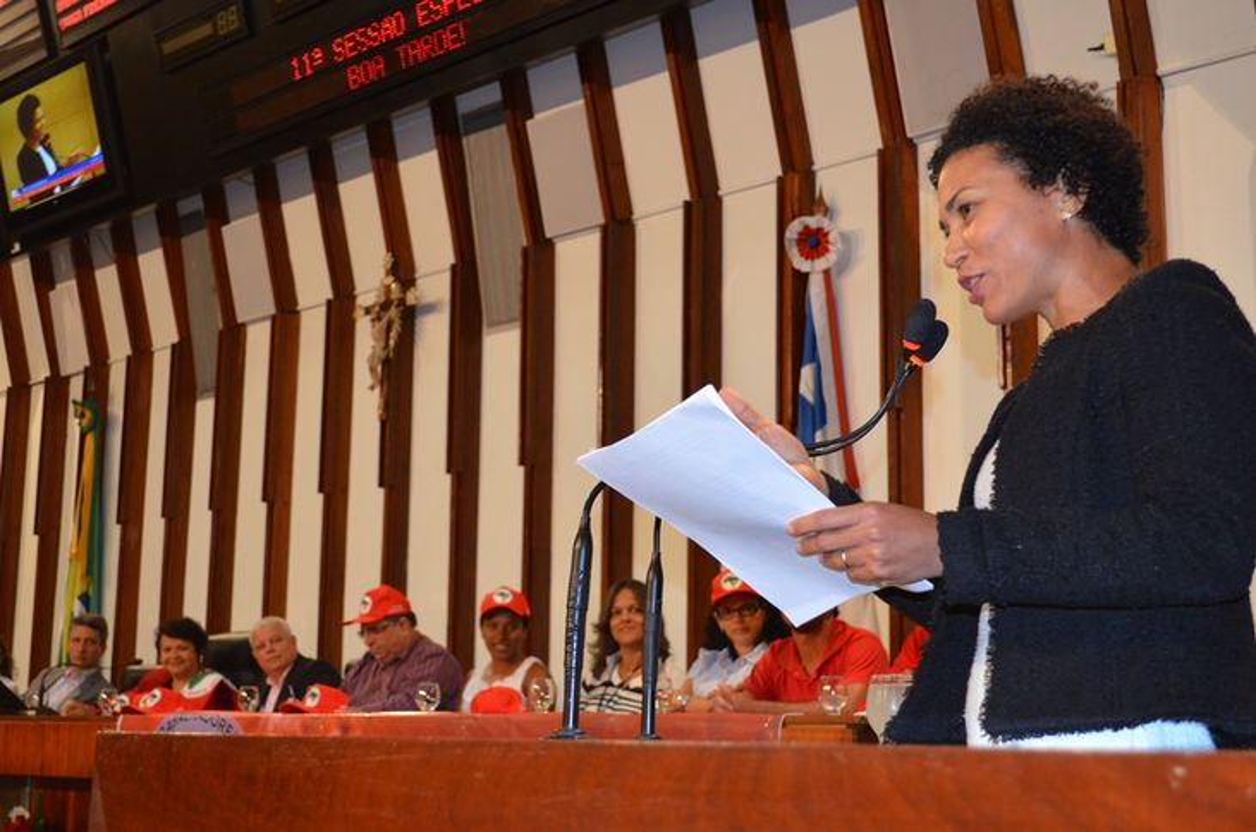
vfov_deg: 25.6
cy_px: 416
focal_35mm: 52
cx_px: 628
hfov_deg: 37.9
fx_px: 1828
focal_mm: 35
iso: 1800
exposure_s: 1/60
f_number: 5
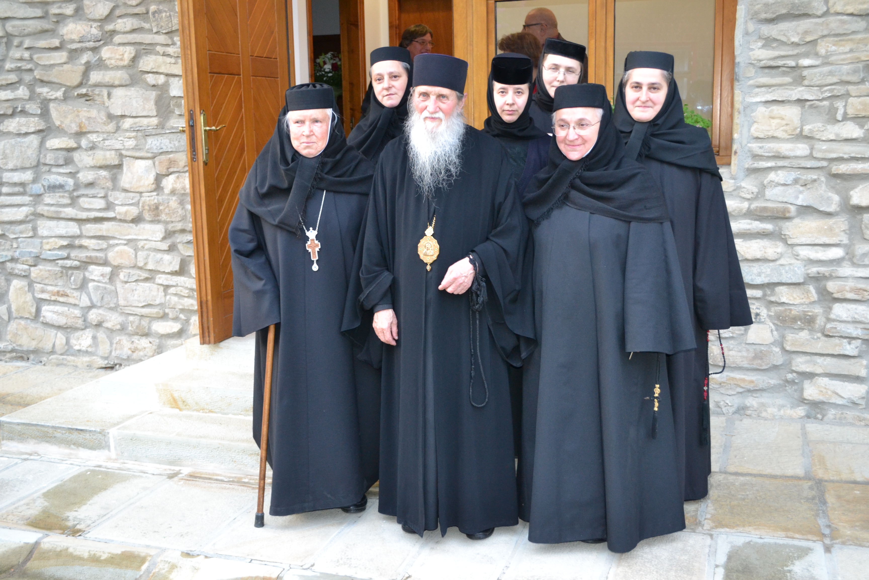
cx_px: 434
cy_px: 290
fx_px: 941
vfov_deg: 34.2
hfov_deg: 49.6
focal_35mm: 39
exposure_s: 1/60
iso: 1400
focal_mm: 26
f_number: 4.2
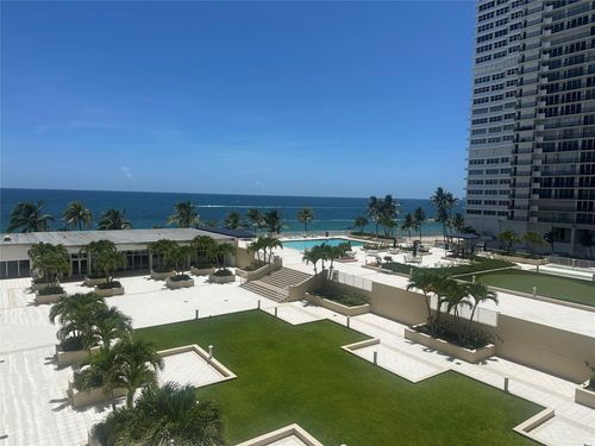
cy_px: 223
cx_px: 298
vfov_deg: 56.8
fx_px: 413
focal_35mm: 24
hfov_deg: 71.6
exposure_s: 1/10753
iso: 80
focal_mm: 6.86
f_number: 1.78
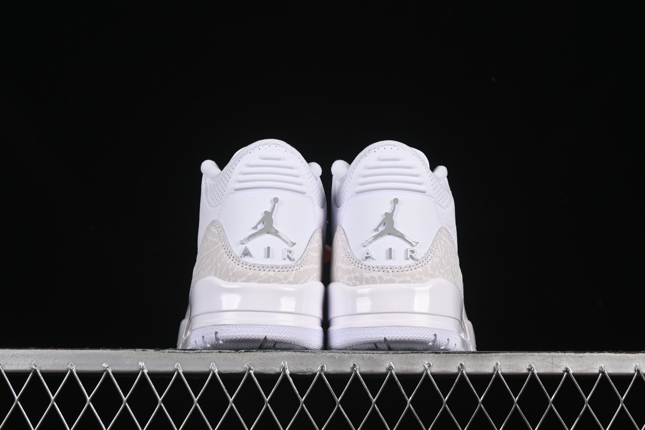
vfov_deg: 18.2
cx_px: 322
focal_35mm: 75
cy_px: 215
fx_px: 1344
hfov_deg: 27.0
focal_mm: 50
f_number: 8
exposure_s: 1/80
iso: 160
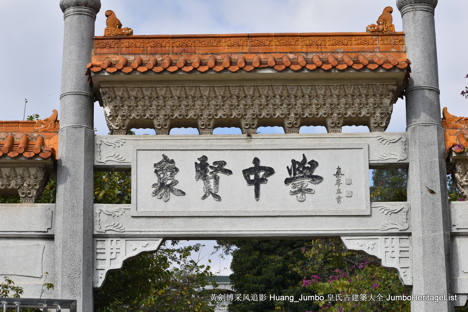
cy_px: 156
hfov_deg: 19.4
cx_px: 234
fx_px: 1365
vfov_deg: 13.1
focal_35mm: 105
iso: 100
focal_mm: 70
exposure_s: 1/320
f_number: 9
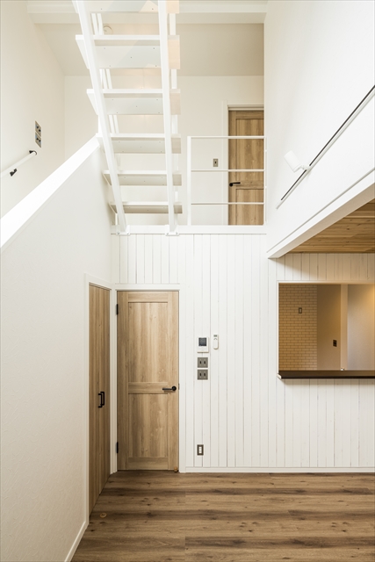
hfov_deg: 70.5
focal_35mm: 17
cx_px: 188
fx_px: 265
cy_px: 281
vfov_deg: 93.3
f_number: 11
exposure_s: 1/4
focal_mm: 17
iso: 100
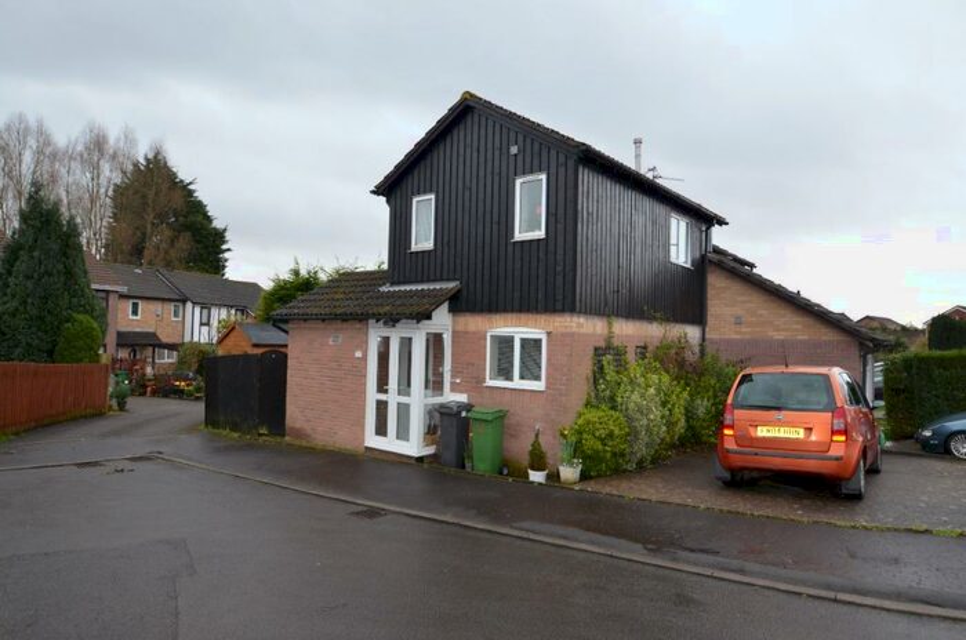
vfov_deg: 59.3
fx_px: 562
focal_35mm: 21
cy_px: 320
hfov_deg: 81.3
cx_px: 483
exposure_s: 1/160
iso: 200
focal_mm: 14
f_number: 4
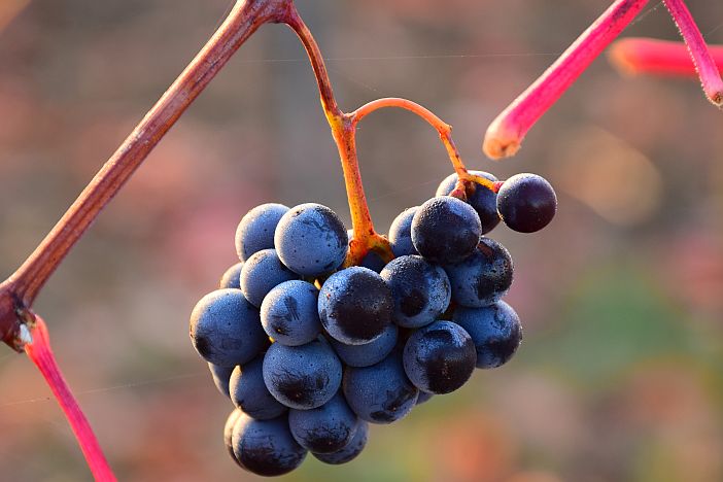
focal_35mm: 210
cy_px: 241
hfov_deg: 9.8
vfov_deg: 6.5
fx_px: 4217
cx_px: 362
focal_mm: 140
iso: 200
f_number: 8
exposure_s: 1/50
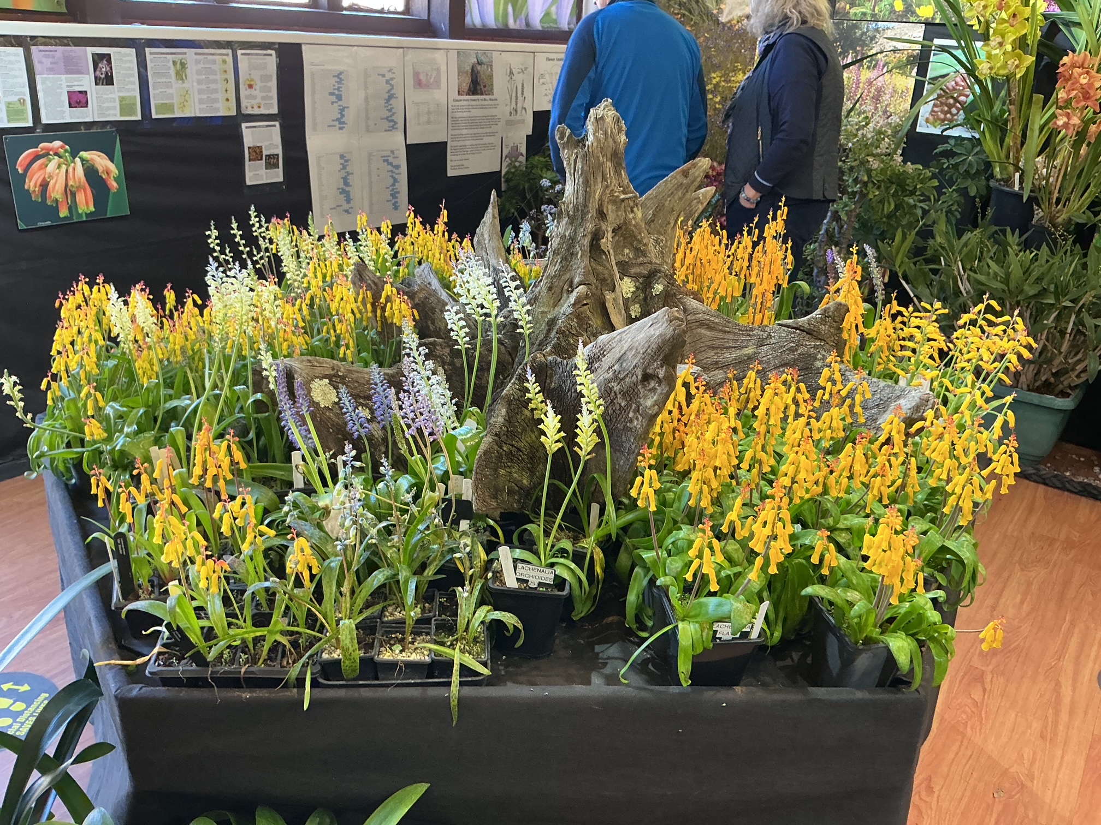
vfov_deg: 48.2
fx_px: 922
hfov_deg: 61.7
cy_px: 412
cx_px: 550
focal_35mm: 29
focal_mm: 3
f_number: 1.8
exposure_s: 1/50
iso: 125
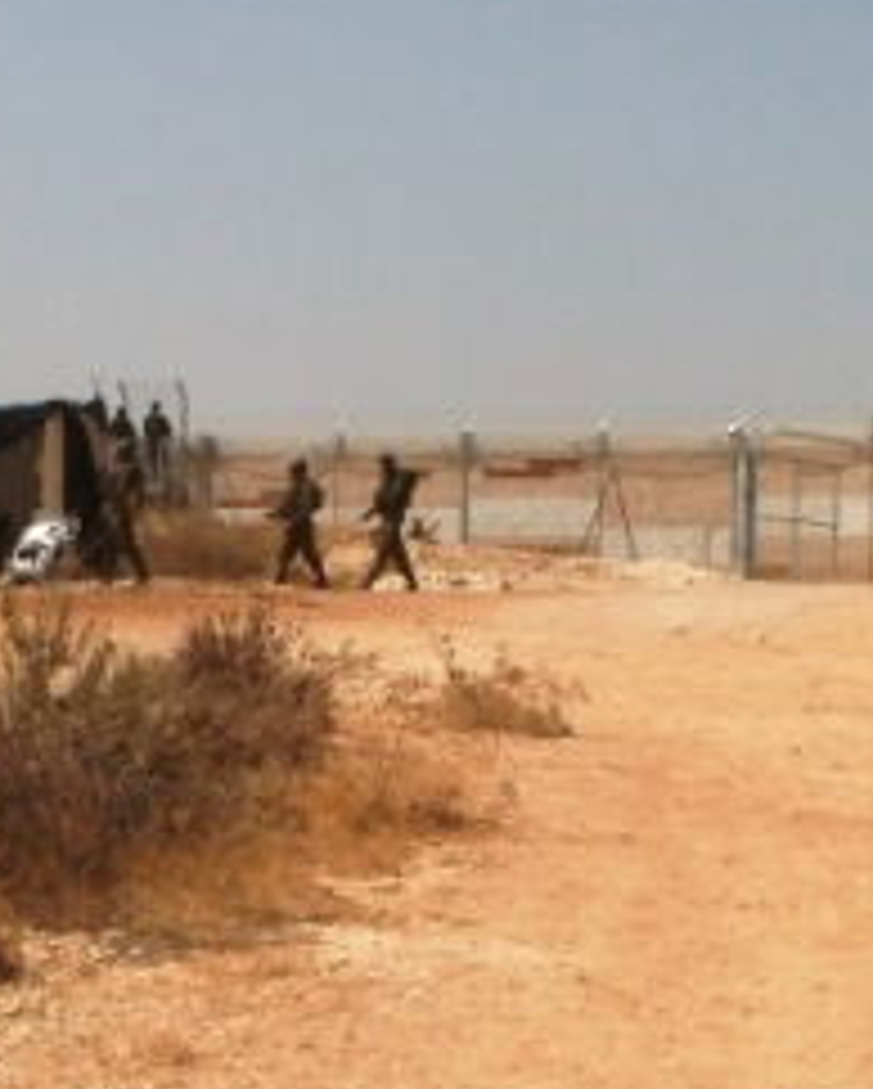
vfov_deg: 16.5
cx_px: 225
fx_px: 3742
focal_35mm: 116
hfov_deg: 13.3
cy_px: 670
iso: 100
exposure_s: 1/1250
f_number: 5.6
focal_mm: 6.3
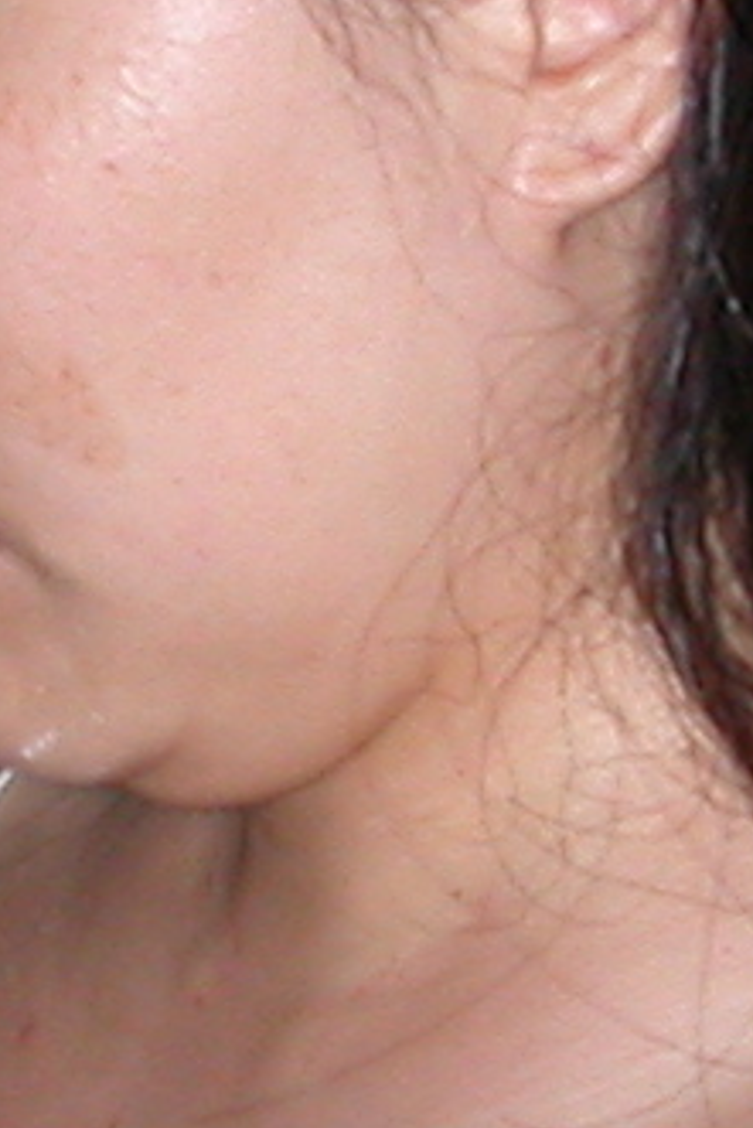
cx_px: 307
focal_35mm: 186
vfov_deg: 11.0
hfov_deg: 7.4
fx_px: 5829
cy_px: 924
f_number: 2.7
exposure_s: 1/59.9
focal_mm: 5.6
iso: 100
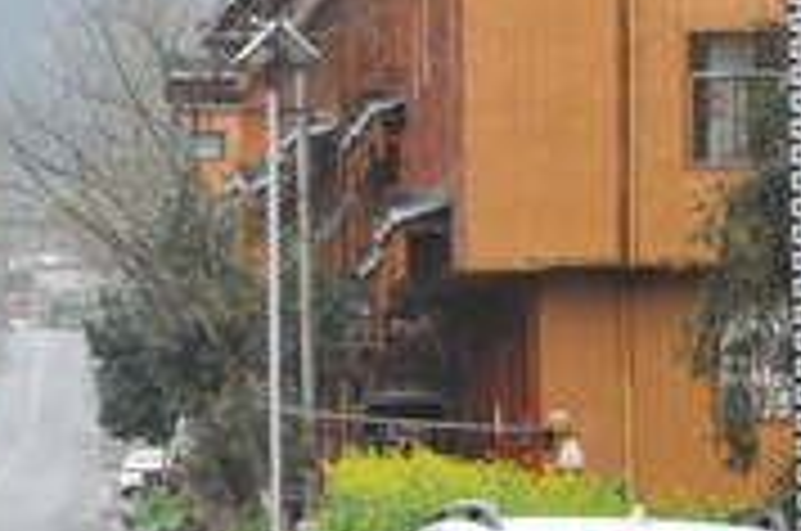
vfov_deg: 4.8
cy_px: 130
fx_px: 6285
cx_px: -225
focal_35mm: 283
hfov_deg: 7.2
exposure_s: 1/200
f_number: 7.1
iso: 800
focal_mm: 56
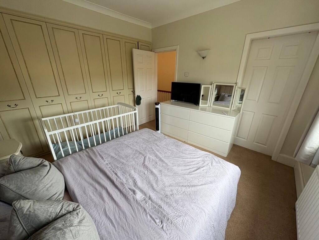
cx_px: 160
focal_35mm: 14
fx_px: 129
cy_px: 120
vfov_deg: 85.7
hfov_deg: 102.0
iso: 64
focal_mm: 2.22
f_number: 2.2
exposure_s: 1/100
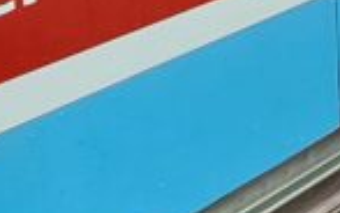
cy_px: -273
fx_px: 890
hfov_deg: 17.2
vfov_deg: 11.6
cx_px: 634
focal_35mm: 96
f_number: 2.2
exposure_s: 1/30
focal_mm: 2.2
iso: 320
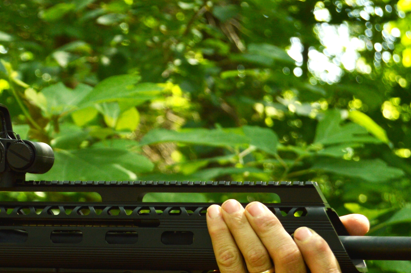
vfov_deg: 6.6
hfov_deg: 9.9
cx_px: 73
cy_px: 262
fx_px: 2364
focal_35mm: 207
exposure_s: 1/80
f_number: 5.6
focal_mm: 55
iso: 200
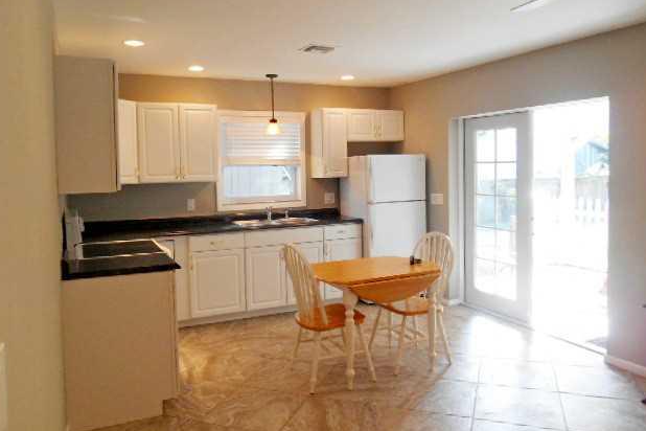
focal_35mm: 28
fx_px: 502
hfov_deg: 65.5
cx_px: 326
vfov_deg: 46.3
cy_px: 190
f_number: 3.4
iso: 125
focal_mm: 4.7
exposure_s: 1/30
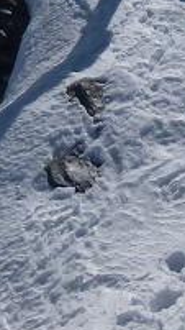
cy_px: -273
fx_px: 1474
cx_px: 256
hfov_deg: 7.1
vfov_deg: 11.7
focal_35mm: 169
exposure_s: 1/500
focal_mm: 4.5
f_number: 9
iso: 100
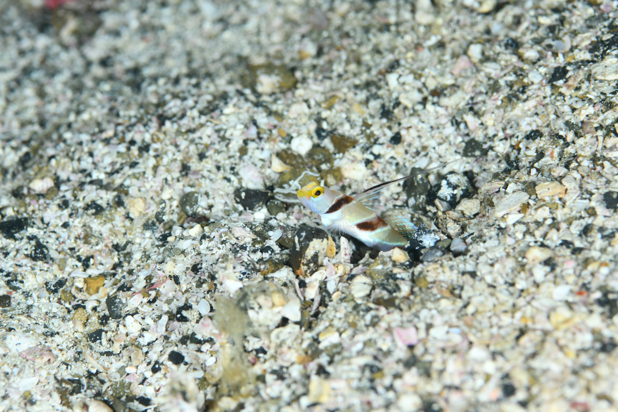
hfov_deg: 19.5
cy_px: 206
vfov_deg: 13.0
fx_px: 1802
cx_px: 309
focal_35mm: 105
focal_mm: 105
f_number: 10
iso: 100
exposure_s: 1/250
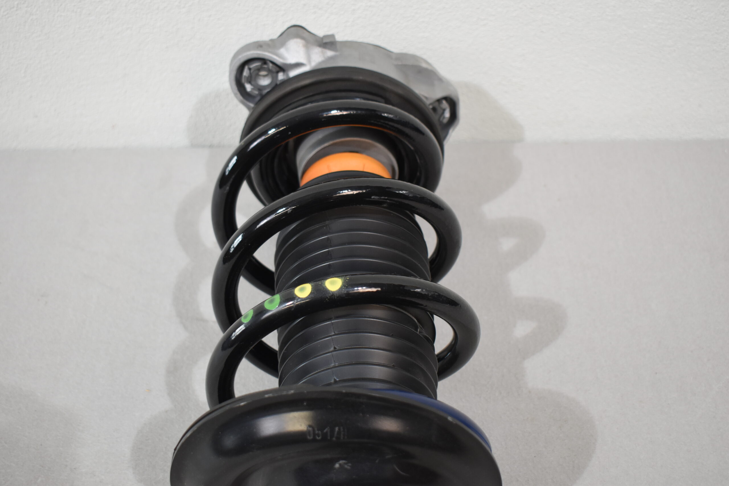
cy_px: 243
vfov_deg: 28.9
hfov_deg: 42.3
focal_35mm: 46
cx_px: 364
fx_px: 942
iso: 800
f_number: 4.2
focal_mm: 31
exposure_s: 1/125
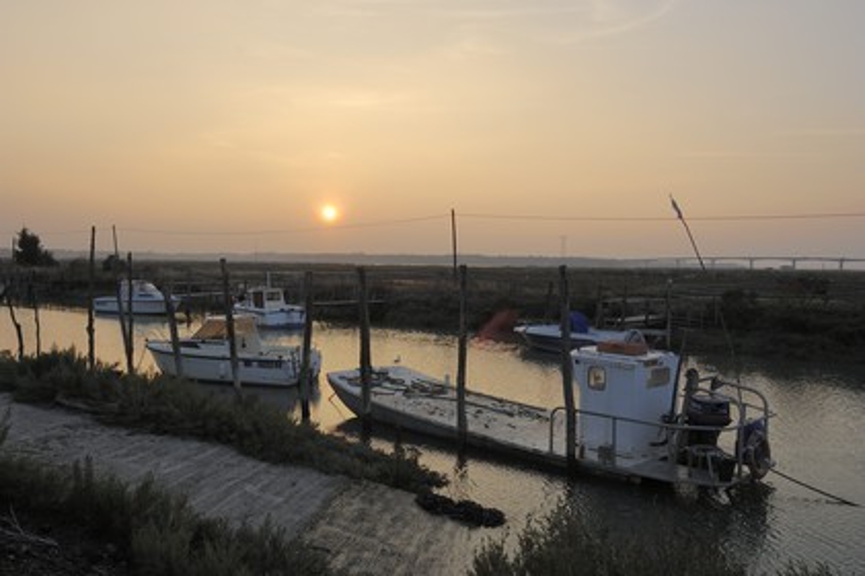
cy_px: 288
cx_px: 432
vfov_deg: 43.5
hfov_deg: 62.0
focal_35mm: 30
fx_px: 720
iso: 100
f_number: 9.5
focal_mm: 20
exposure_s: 1/100
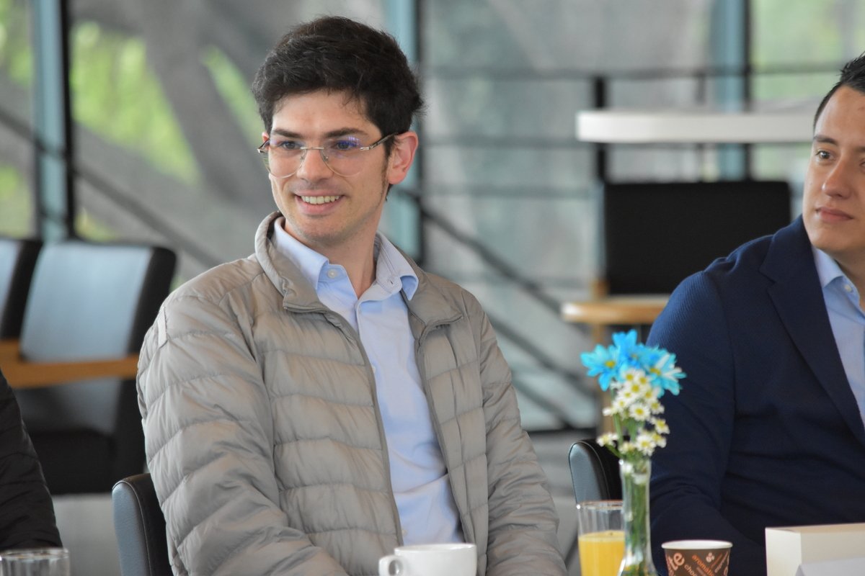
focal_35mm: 278
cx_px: 432
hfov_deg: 7.4
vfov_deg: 5.0
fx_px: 6667
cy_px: 288
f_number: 5
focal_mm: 185
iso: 2500
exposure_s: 1/250
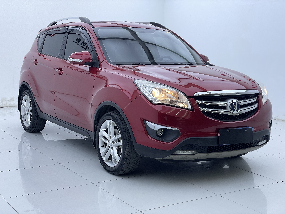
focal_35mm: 52
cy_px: 107
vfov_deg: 28.0
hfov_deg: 36.8
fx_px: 428
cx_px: 142
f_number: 2
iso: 25
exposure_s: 1/122
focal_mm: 6
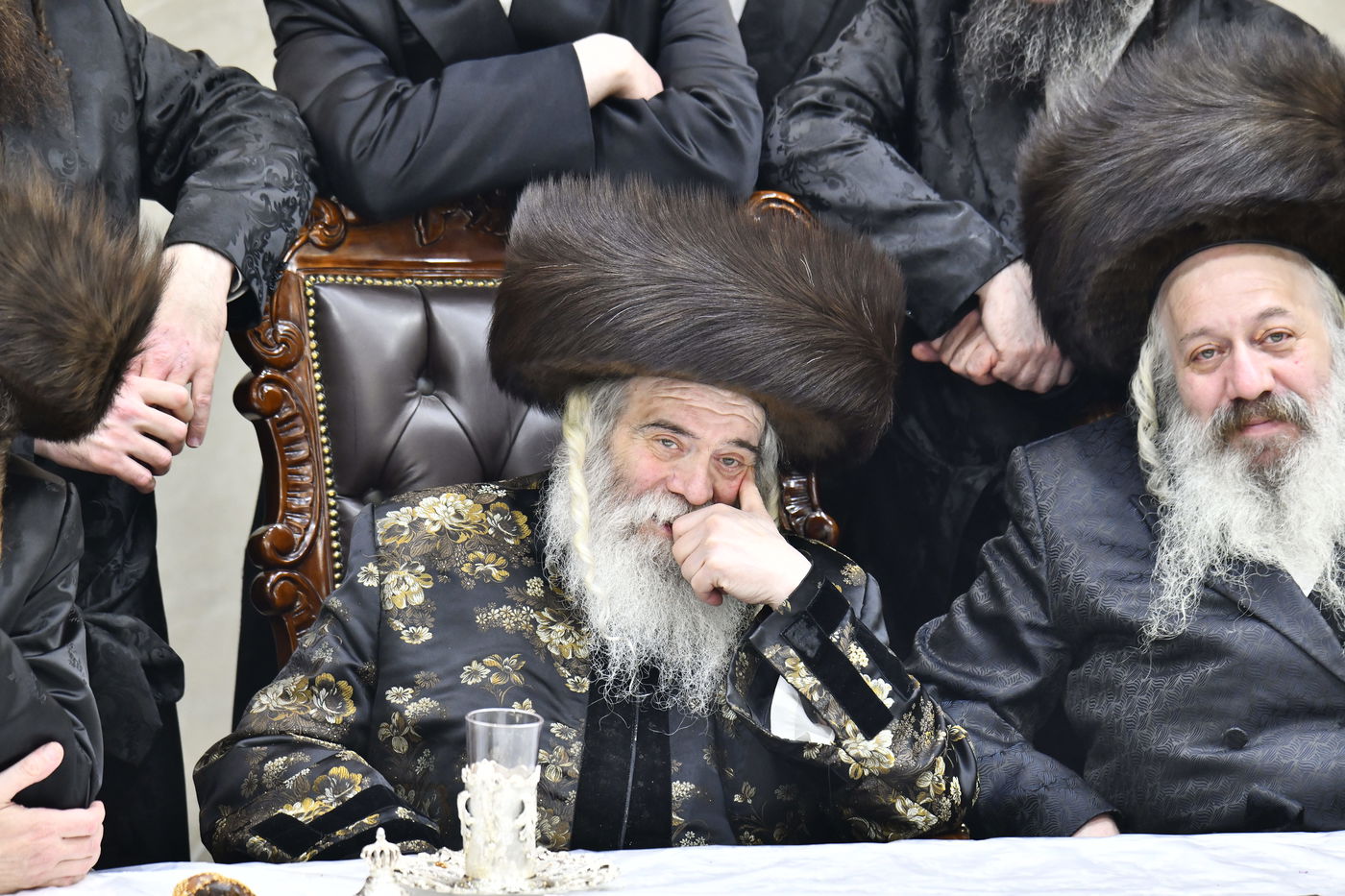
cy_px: 448
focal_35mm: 380
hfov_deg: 5.4
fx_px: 14195
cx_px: 672
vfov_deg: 3.6
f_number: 6
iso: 1250
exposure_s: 1/160
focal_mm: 380
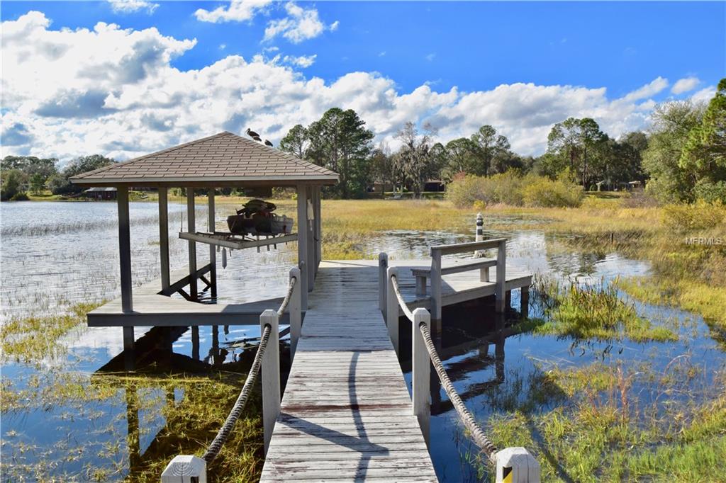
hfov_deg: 61.9
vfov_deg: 43.6
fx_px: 605
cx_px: 363
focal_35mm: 30
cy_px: 242
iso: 320
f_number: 11
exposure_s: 1/500
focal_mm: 20
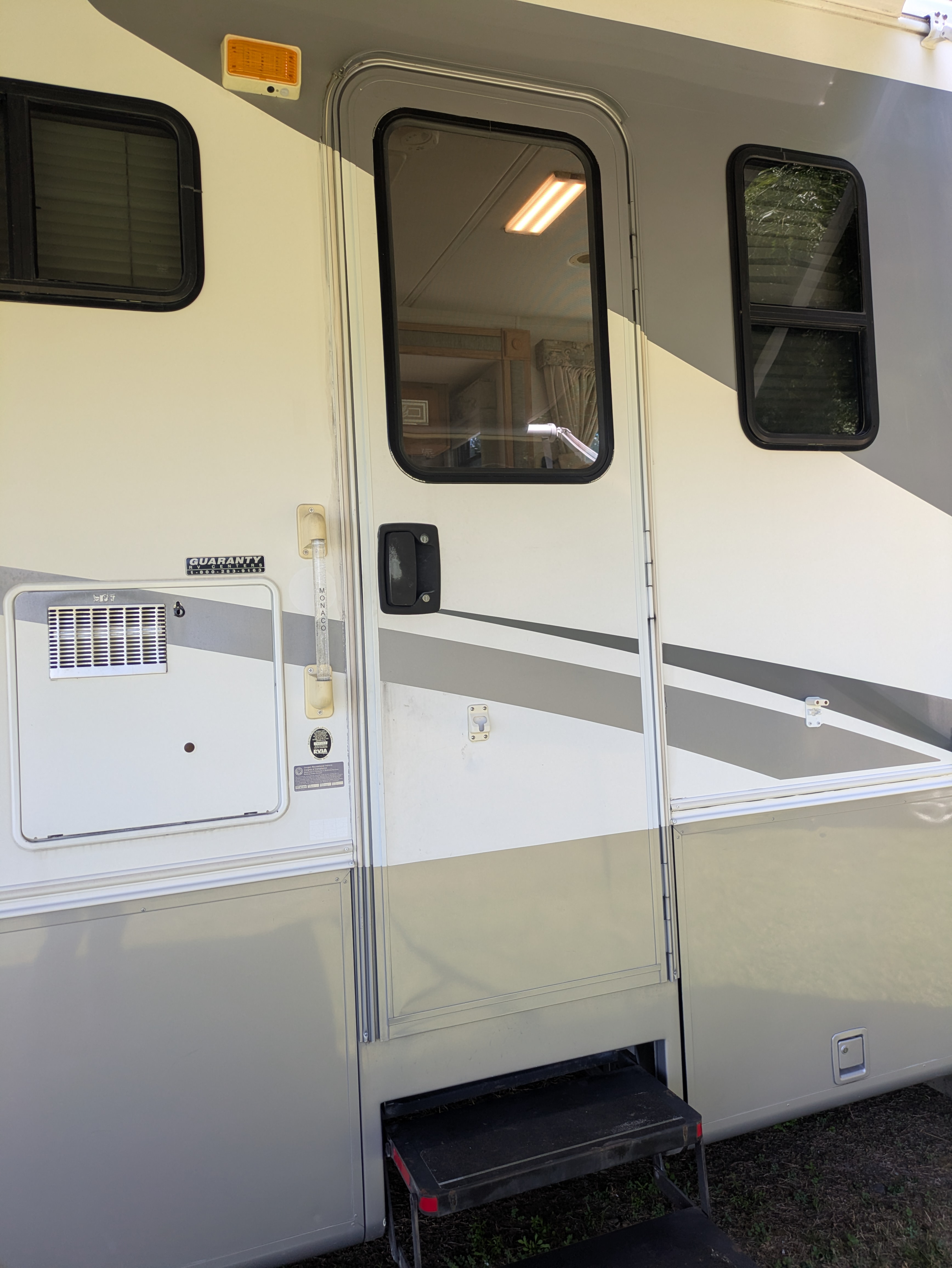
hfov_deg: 54.9
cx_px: 476
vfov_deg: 69.4
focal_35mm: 25
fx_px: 916
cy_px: 634
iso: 55
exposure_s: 1/268
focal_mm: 5.43
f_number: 1.89
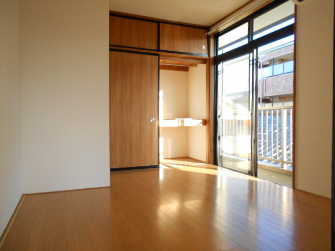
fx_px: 252
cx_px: 168
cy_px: 126
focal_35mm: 26
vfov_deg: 53.1
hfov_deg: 67.3
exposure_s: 1/250
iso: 450
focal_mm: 4.6
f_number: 3.2
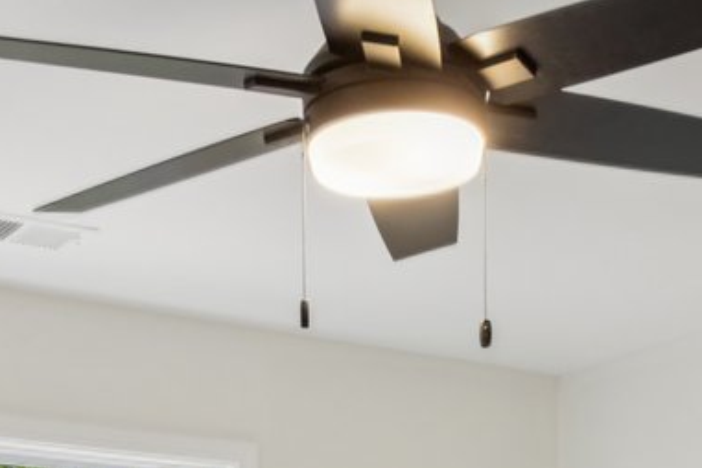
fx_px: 1677
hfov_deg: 23.6
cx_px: 319
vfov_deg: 13.9
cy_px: 869
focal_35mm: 86
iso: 400
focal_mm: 16
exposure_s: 1/40
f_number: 5.6
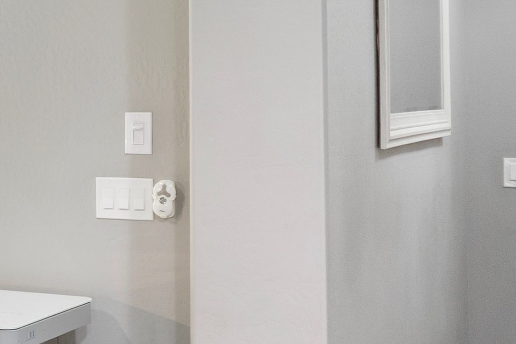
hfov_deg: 20.0
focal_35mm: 85
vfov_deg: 16.0
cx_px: -295
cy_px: 115
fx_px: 1218
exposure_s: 1/15
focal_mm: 16
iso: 320
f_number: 4
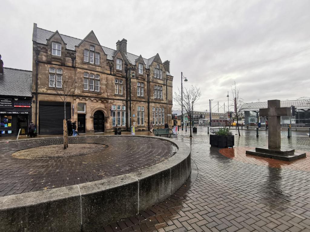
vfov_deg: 74.7
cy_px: 116
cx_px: 155
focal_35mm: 17
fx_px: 152
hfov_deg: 91.0
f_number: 2.2
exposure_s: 1/287
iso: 50
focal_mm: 2.26
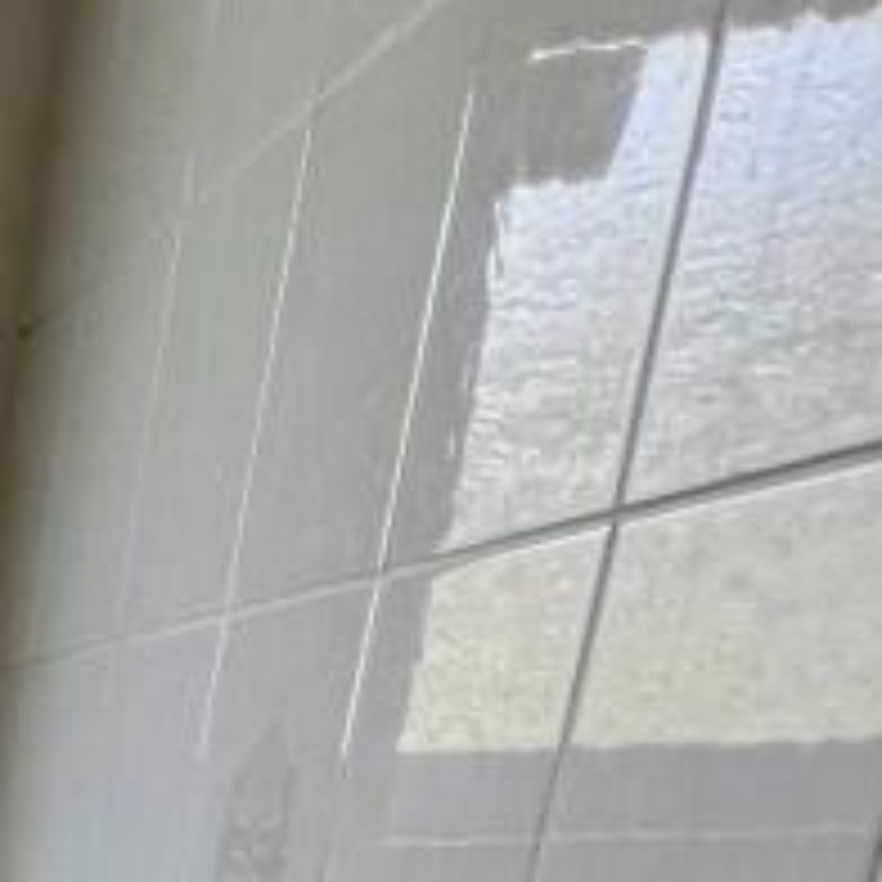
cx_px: -1224
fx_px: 1730
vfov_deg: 23.2
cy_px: 1318
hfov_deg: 15.3
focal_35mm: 60
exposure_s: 1/99
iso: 64
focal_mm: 1.57
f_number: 1.8
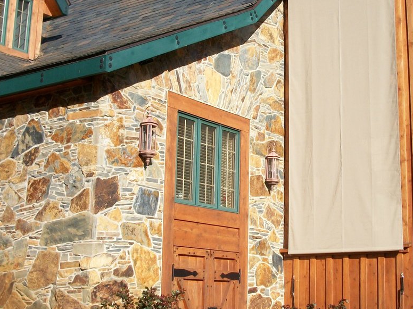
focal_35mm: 62
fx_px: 739
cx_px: 235
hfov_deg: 31.2
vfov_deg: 23.6
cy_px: 144
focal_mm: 6.3
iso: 80
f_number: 5.6
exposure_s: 1/320
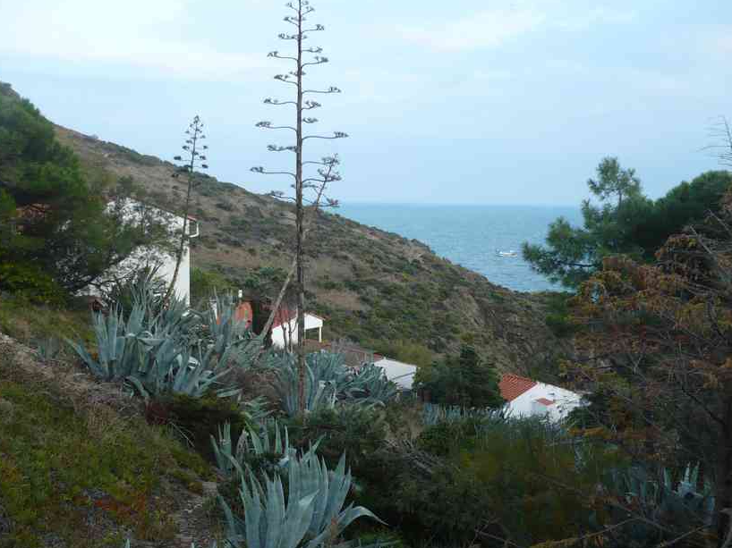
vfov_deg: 37.7
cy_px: 293
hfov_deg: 49.0
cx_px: 370
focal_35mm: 38
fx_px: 803
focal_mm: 5.8
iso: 100
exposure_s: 1/60
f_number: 2.8
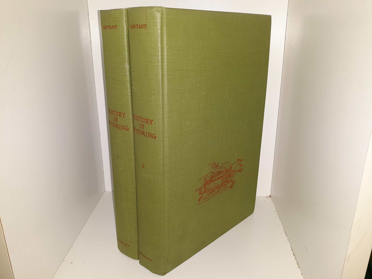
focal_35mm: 28
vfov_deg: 49.7
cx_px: 186
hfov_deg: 63.4
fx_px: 301
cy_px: 140
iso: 64
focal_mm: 3.7
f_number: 1.7
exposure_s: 1/120
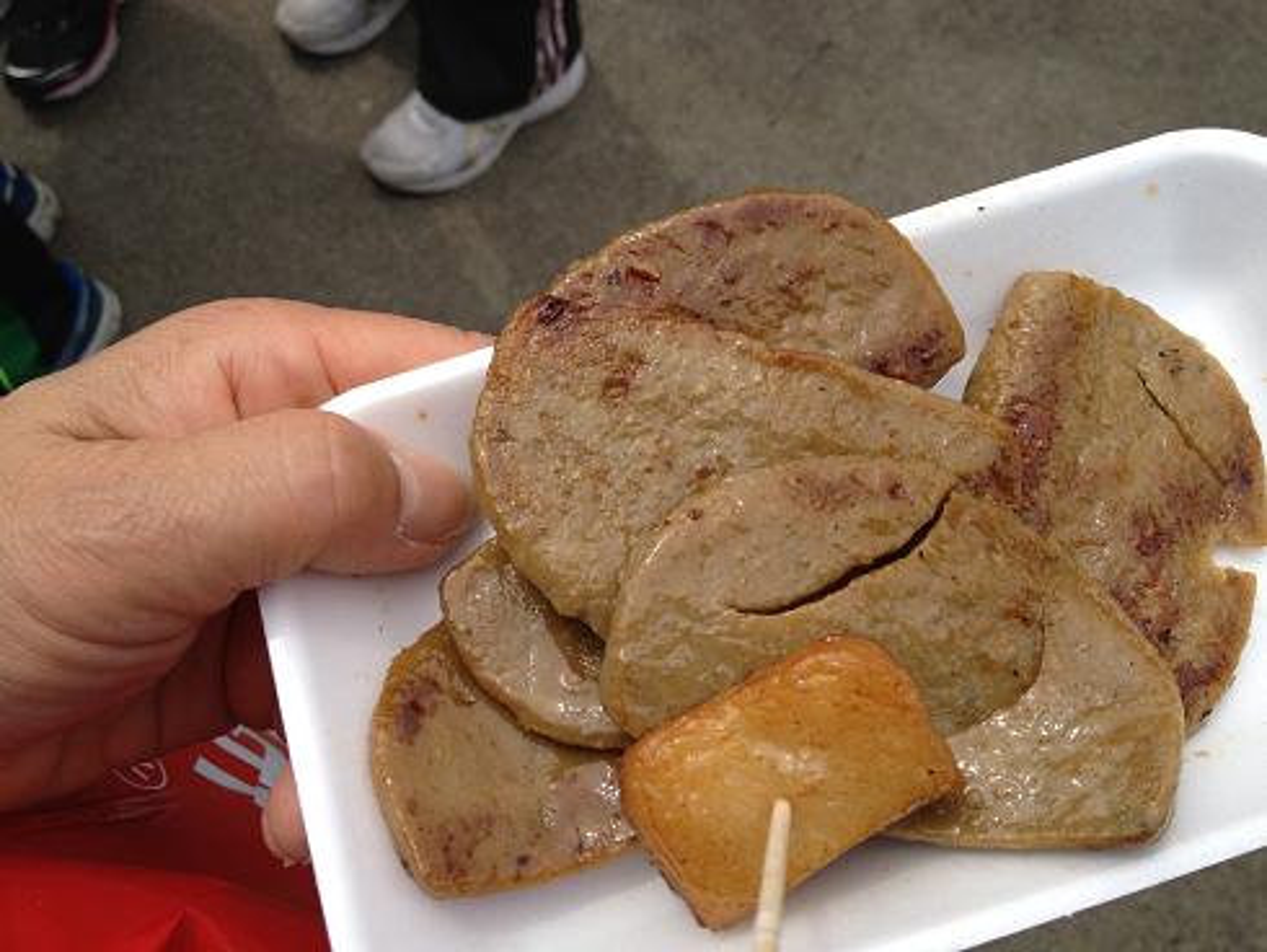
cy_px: 476
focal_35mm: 35
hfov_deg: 52.6
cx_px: 634
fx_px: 1282
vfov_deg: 40.7
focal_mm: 4.28
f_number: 2.4
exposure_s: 1/1227
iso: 50
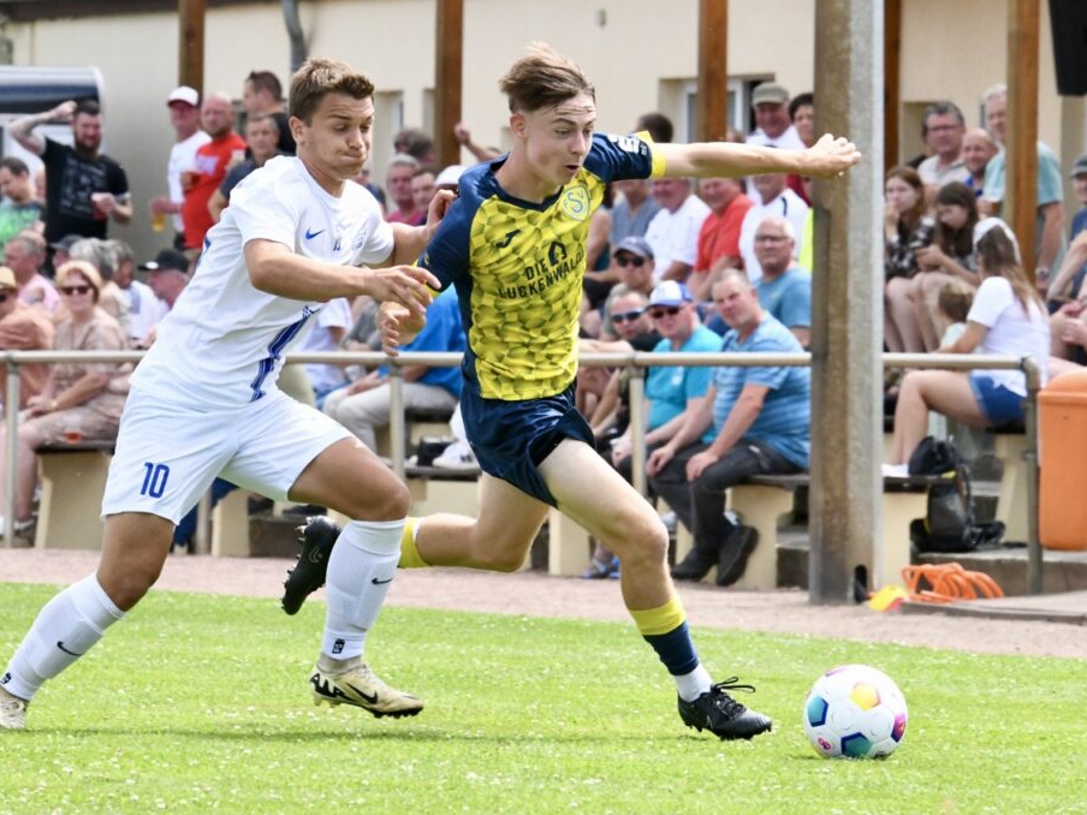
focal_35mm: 294
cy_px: 408
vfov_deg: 5.1
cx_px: 582
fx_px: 9232
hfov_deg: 6.7
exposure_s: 1/1600
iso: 5000
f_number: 13
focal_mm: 270
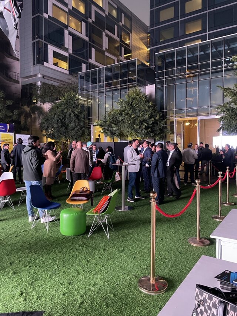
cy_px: 158
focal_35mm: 26
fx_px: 237
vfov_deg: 67.3
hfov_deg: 53.1
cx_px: 118
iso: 640
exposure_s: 1/31
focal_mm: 4.2
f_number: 1.6
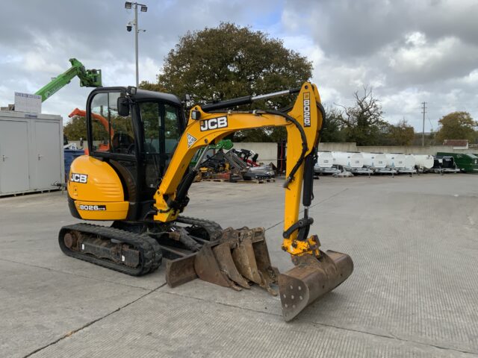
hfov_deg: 61.7
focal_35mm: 29
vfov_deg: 48.2
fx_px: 400
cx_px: 239
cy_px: 179
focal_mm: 3
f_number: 1.8
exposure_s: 1/683
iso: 16
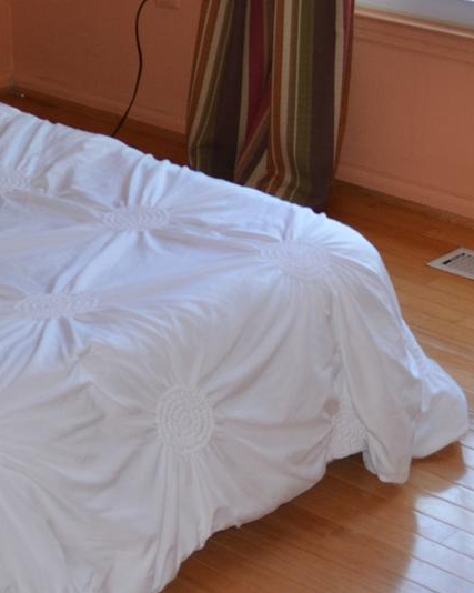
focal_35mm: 97
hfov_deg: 15.9
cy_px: -100
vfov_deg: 18.8
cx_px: 226
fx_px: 1701
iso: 400
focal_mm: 18
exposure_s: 1/100
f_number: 3.5
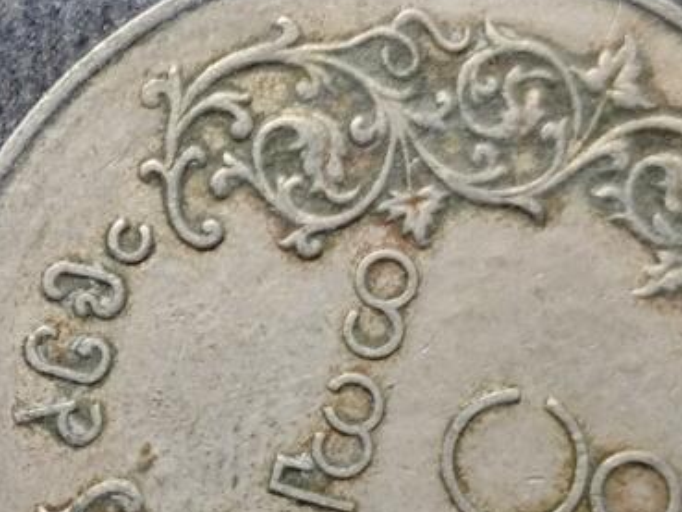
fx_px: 3666
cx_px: -200
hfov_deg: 10.4
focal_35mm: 186
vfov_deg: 8.0
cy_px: 340
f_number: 1.6
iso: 250
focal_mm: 5.84
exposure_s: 1/86.1
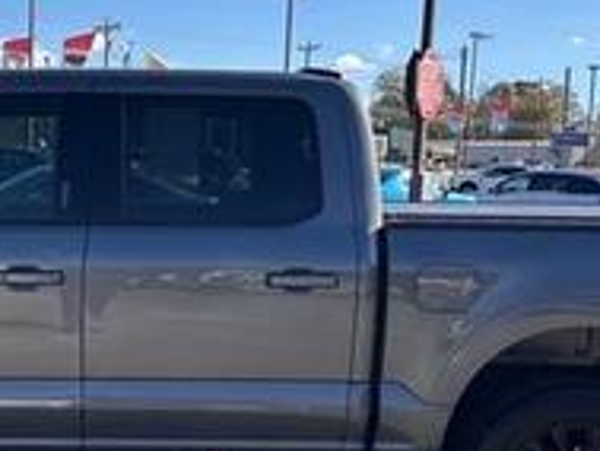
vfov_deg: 22.9
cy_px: 286
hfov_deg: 29.6
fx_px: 1110
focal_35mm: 64
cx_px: 130
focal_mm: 6.86
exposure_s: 1/3356
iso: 80
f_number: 1.78
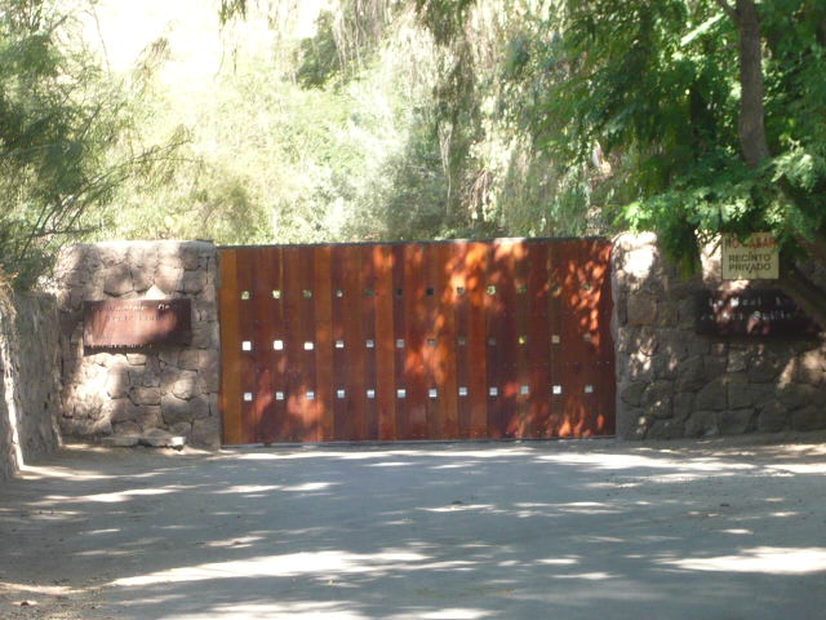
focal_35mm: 135
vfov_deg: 11.0
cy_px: 310
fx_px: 3221
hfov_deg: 14.6
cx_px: 413
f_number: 5.2
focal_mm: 14.1
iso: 125
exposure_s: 1/60
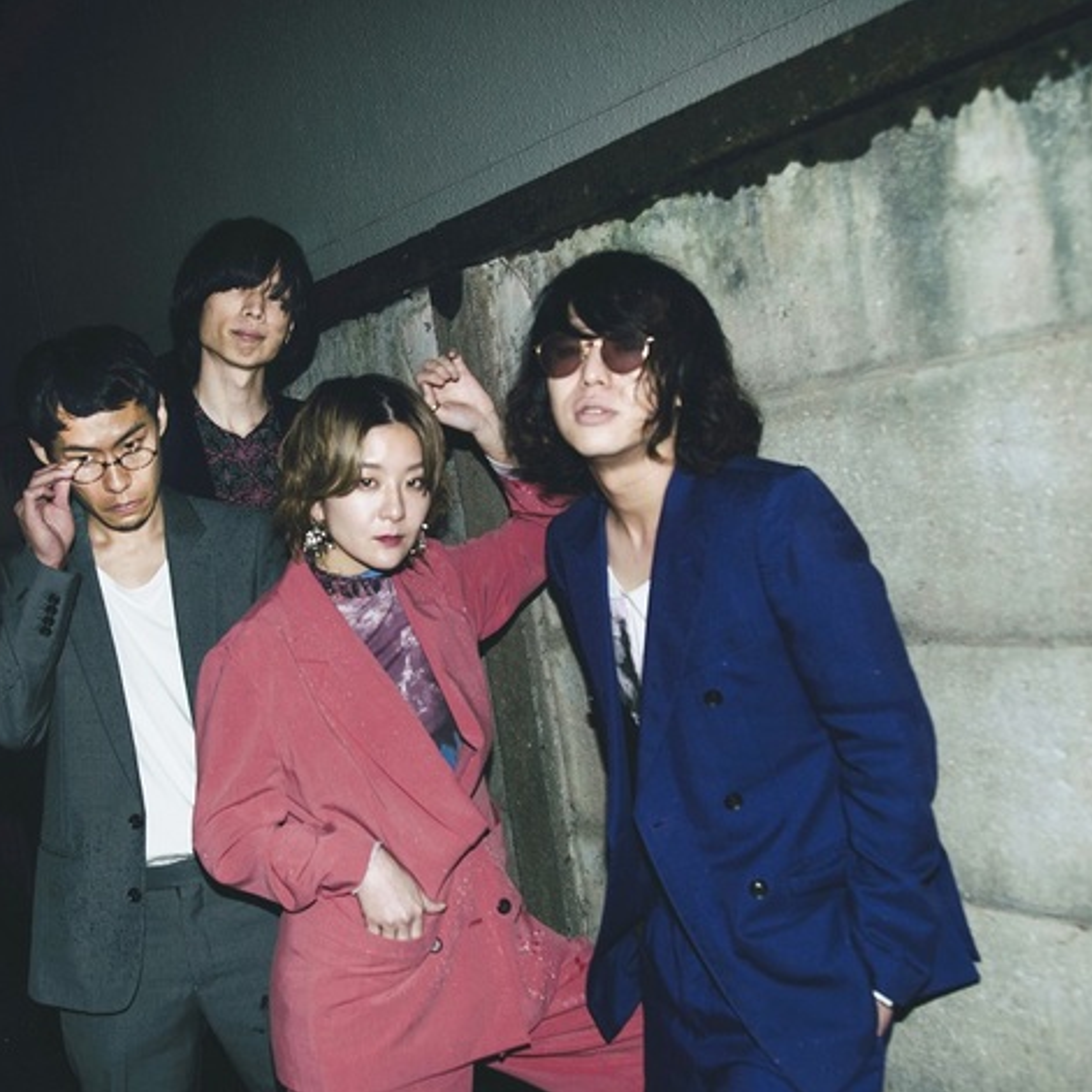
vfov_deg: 40.9
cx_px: 378
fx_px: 1463
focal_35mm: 41
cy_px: 546
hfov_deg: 40.5
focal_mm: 32
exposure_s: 1/125
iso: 800
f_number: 4.5
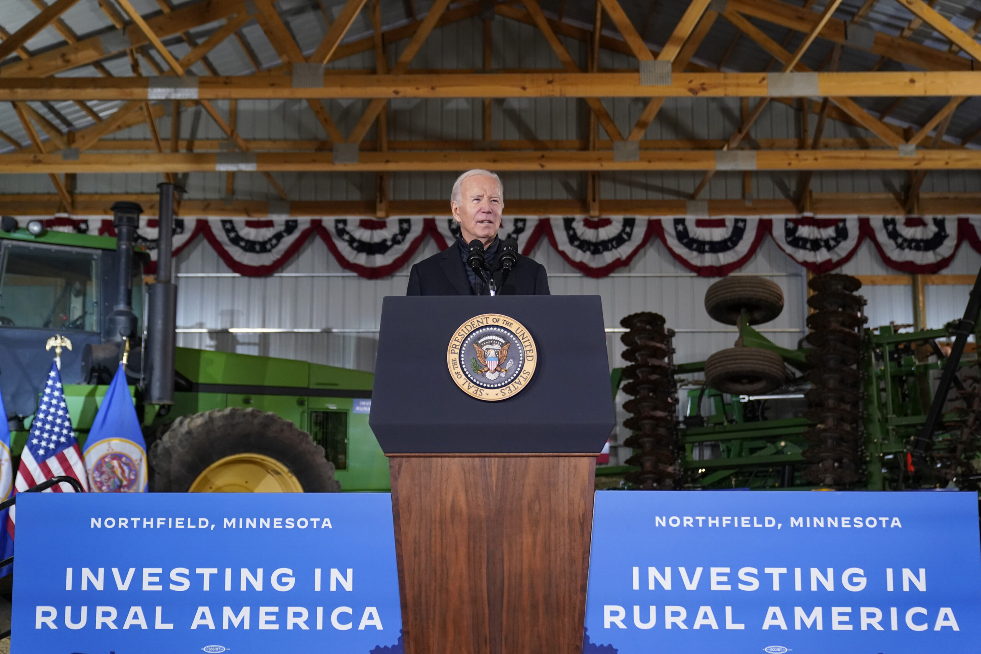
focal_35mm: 37
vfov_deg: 35.9
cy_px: 327
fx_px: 1008
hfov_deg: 51.9
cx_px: 490
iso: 3200
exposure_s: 1/640
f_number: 2.8
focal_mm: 37
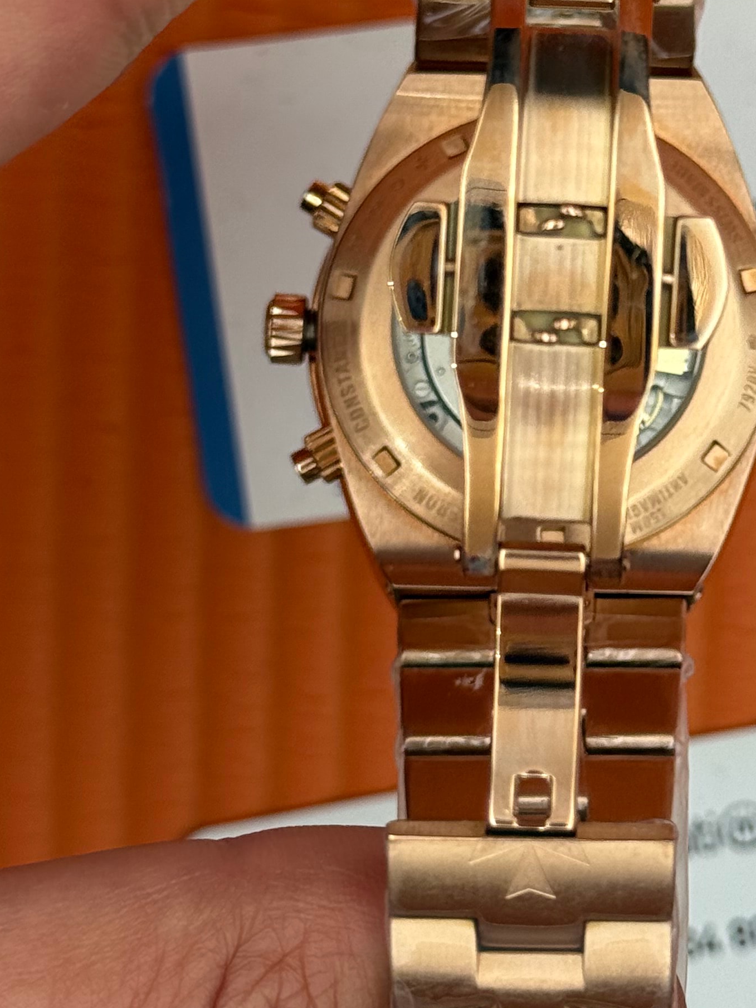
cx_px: 577
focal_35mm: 107
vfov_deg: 18.3
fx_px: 3115
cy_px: 355
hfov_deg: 13.8
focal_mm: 6.76
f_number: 1.78
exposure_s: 1/726
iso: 64
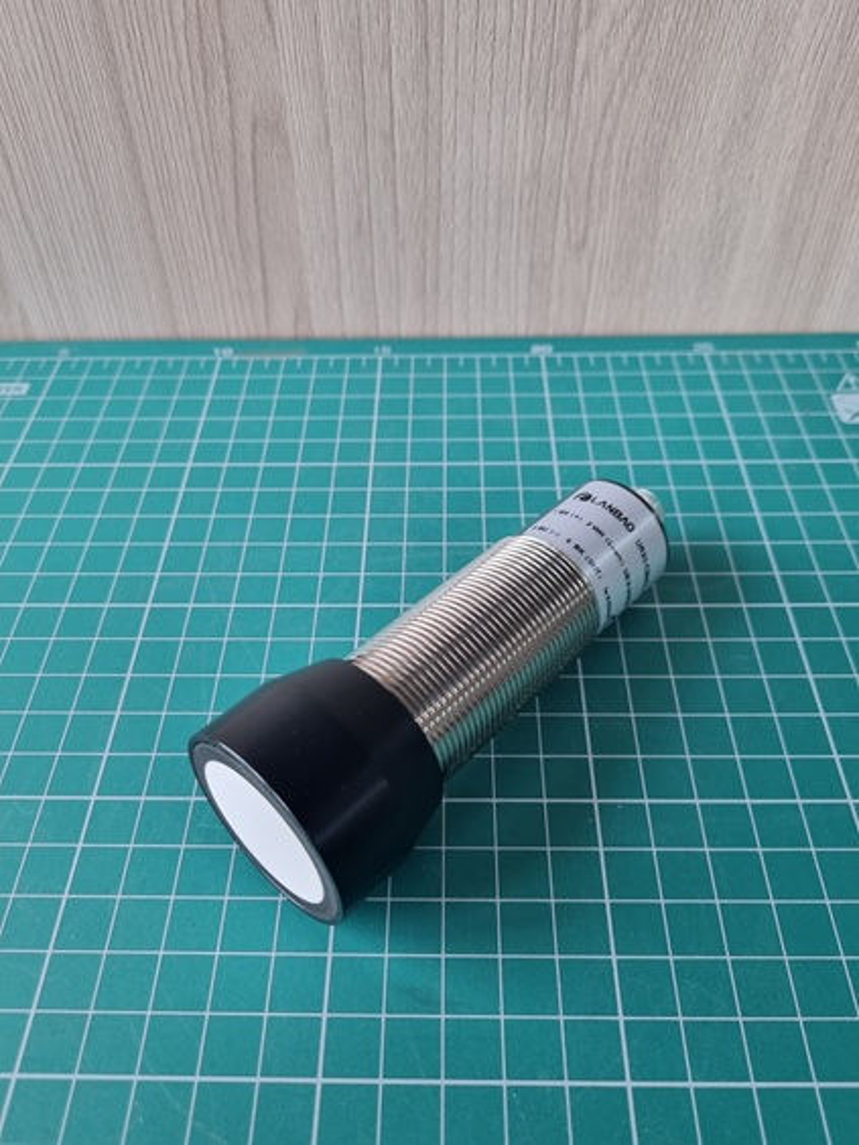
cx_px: 430
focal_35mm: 26
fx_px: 860
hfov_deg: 53.1
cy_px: 572
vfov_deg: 67.3
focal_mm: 5.4
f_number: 1.8
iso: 200
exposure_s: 1/100
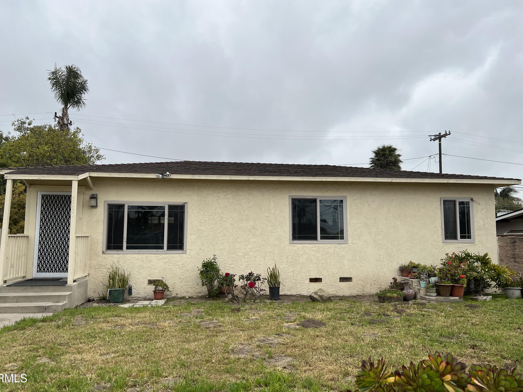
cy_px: 193
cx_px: 258
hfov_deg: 65.3
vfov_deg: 51.4
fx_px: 408
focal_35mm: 27
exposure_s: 1/3257
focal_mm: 5.7
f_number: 1.5
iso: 50
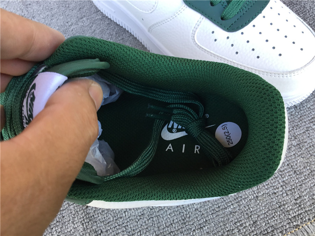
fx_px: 282
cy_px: 118
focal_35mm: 31
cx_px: 158
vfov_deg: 45.4
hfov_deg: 58.4
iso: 25
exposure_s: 1/50
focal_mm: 3.3
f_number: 2.4
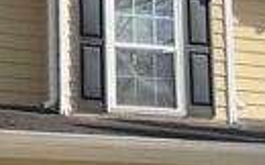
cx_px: -14
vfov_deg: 12.6
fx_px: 736
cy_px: 174
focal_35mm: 102
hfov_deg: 19.7
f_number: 1.6
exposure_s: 1/3559
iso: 32
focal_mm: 5.1
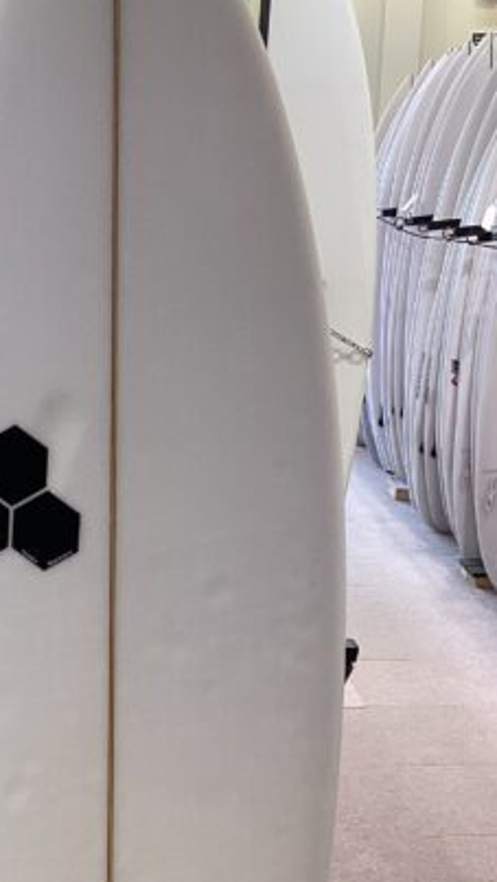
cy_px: 600
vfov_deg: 31.1
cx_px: 140
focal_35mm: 67
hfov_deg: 17.9
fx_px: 1568
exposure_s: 1/50
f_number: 2.4
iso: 64
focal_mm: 3.3
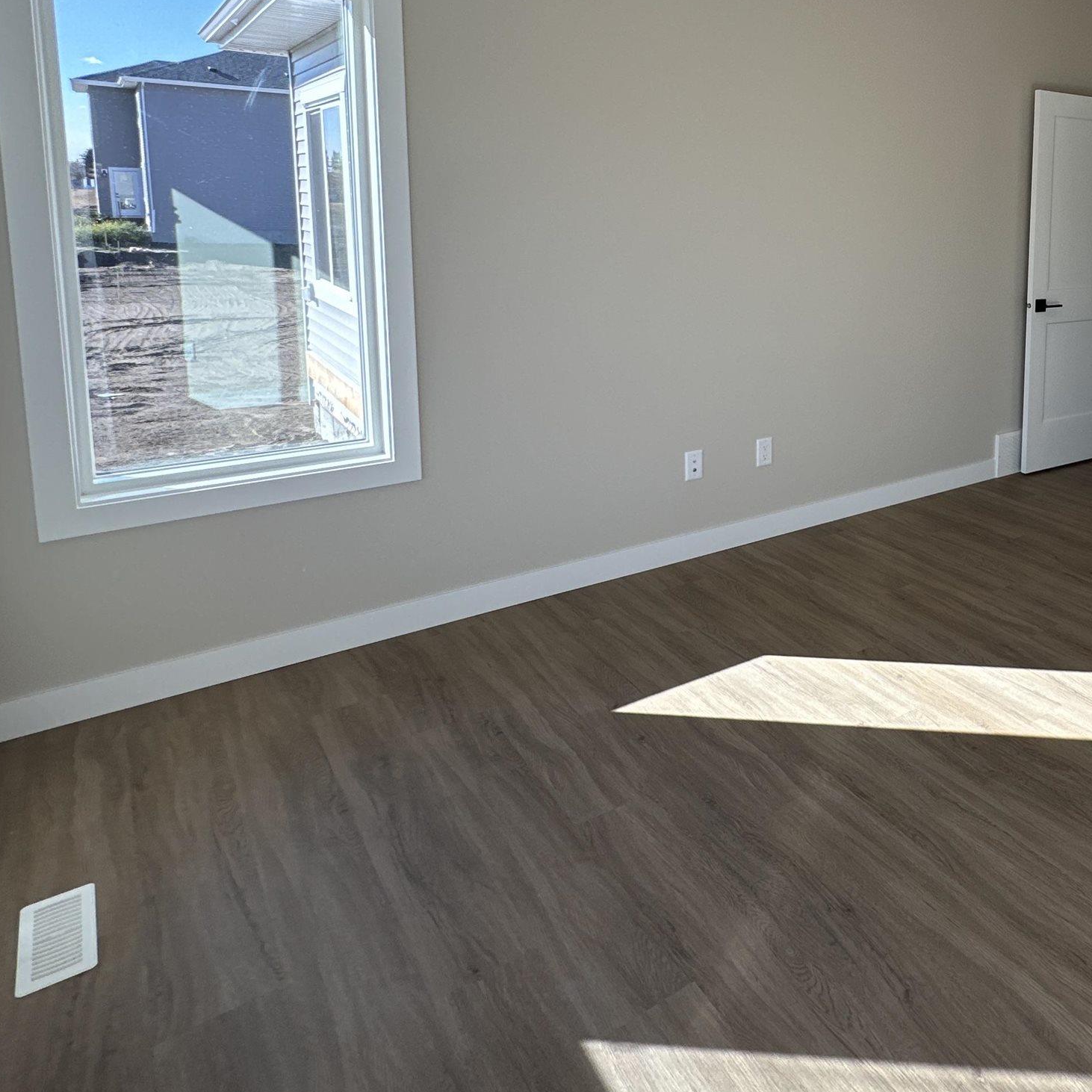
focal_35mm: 26
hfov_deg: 53.3
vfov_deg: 58.7
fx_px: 928
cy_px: 314
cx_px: 986
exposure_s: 1/232
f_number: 2.2
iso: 40
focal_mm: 2.22
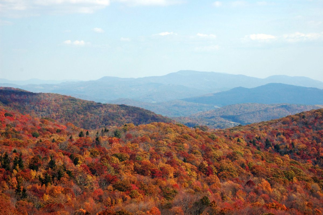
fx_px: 740
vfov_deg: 16.5
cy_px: 108
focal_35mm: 82
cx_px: 162
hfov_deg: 24.6
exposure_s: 1/250
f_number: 8
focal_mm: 55
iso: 200
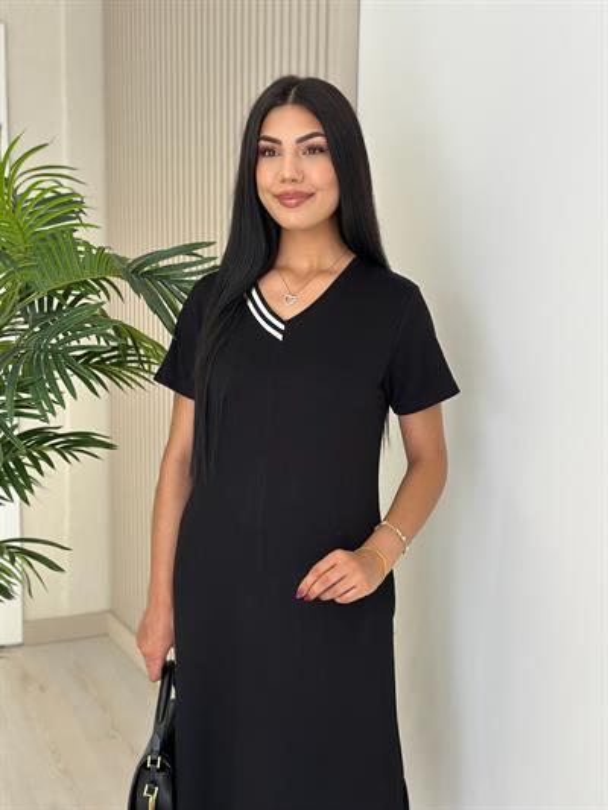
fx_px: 1124
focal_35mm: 48
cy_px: 405
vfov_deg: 39.6
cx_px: 304
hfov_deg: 30.3
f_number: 1.78
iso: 80
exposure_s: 1/244
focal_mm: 6.86
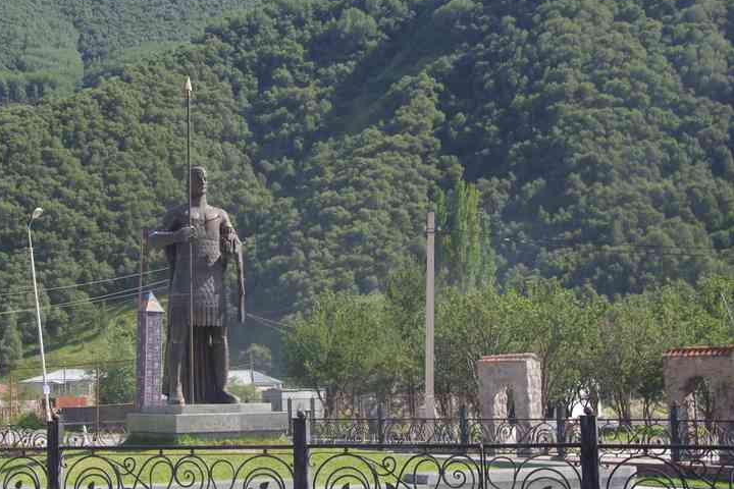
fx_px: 1386
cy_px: 226
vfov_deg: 20.0
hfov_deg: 29.4
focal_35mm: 68
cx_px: 226
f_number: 8
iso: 200
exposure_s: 1/60
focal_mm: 32.5
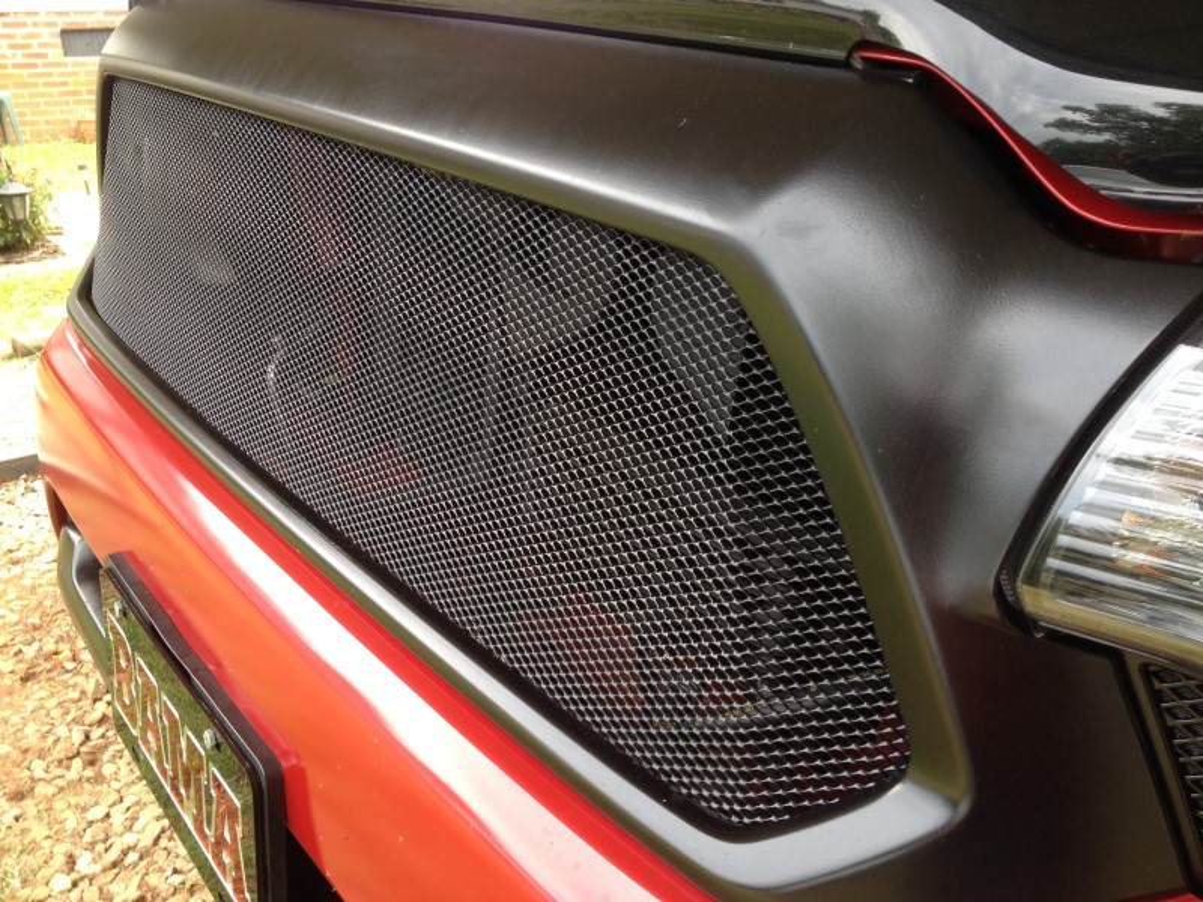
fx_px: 1216
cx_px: 602
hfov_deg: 52.6
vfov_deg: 40.7
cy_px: 451
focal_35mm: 35
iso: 50
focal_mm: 4.28
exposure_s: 1/60
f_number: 2.4
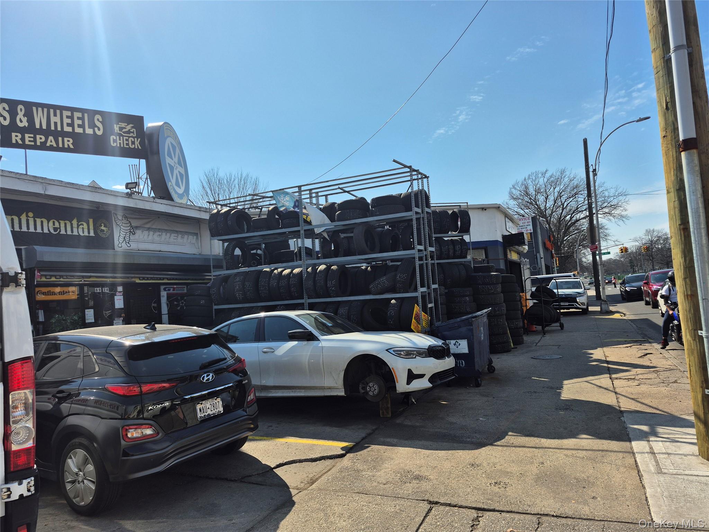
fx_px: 471
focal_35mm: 23
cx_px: 354
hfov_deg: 73.9
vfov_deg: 58.9
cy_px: 266
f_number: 1.8
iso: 25
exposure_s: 1/2768
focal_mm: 5.4
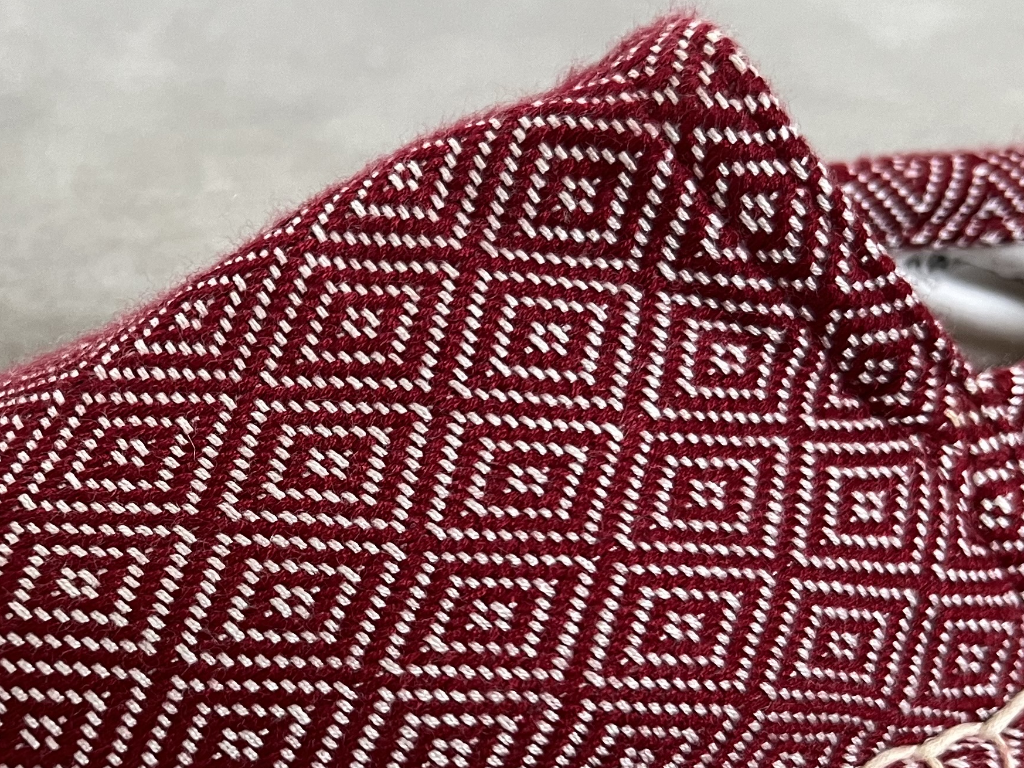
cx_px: 255
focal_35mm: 60
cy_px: 584
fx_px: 1775
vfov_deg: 24.1
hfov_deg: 31.6
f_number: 1.5
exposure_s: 1/60
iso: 200
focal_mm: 5.7
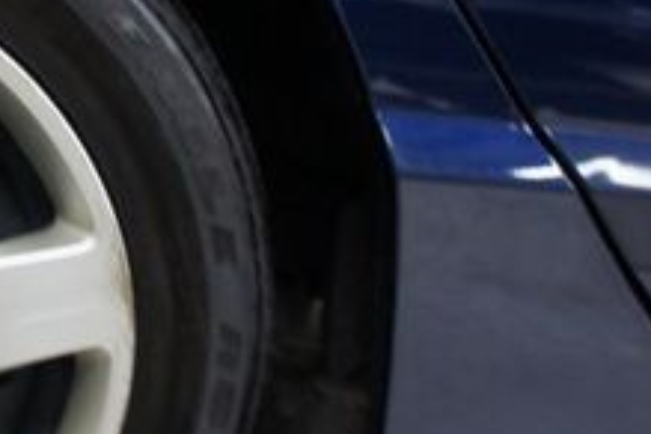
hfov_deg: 22.6
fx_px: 1428
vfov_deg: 17.3
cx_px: -223
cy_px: 205
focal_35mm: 79
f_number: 3.5
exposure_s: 1/30
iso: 640
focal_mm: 18
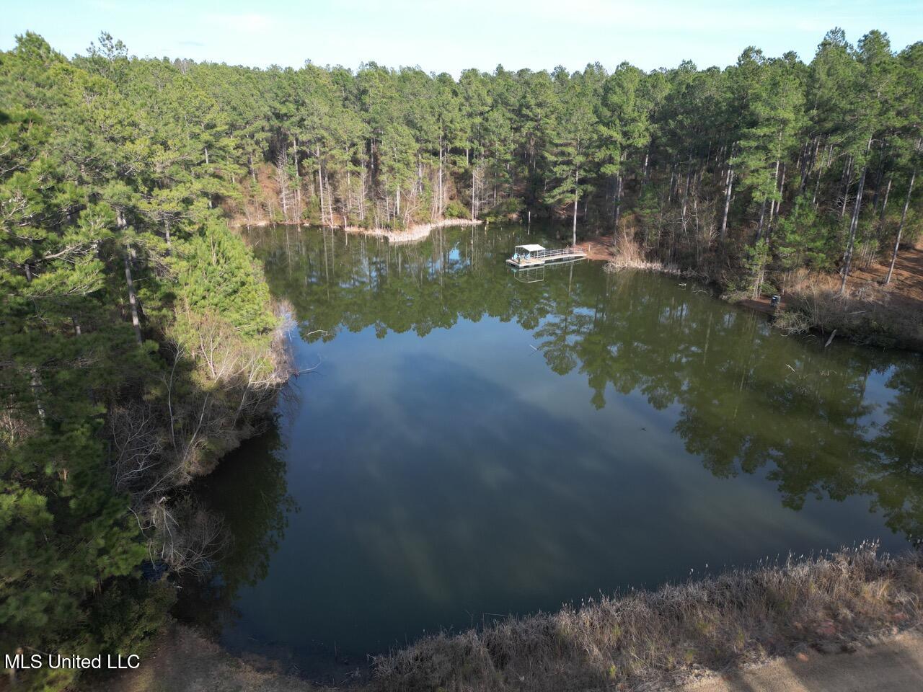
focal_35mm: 24
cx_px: 462
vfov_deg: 56.8
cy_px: 346
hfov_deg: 71.6
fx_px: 640
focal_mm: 6.72
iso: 100
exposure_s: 1/800
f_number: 1.7
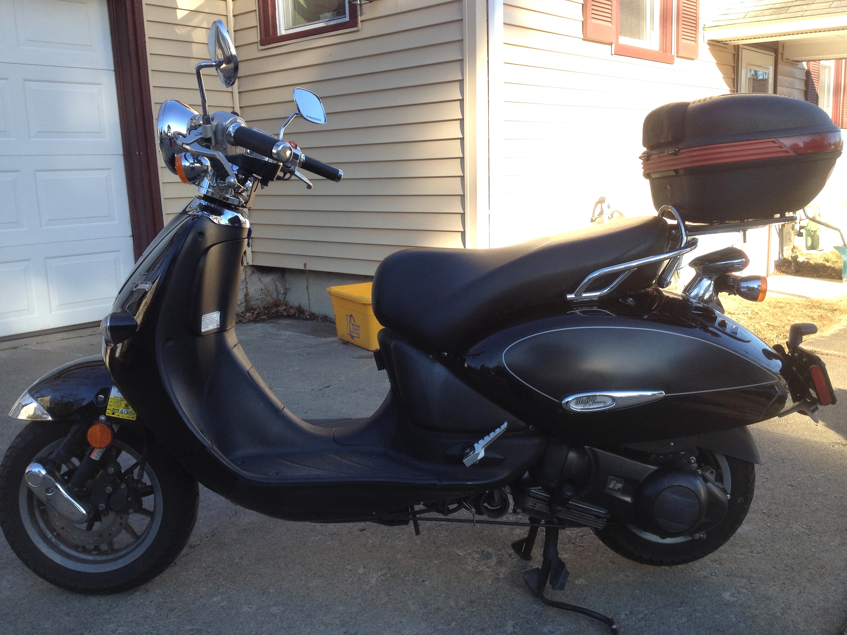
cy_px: 318
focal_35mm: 35
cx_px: 424
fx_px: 856
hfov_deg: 52.6
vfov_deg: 40.7
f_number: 2.4
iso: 50
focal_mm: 4.28
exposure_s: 1/363
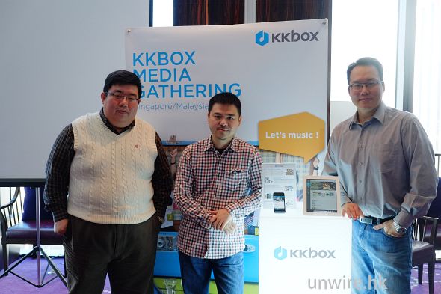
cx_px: 220
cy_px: 147
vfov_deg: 33.4
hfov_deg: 48.5
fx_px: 490
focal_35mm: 40
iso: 1600
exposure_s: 1/125
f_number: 3.2
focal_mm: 26.5
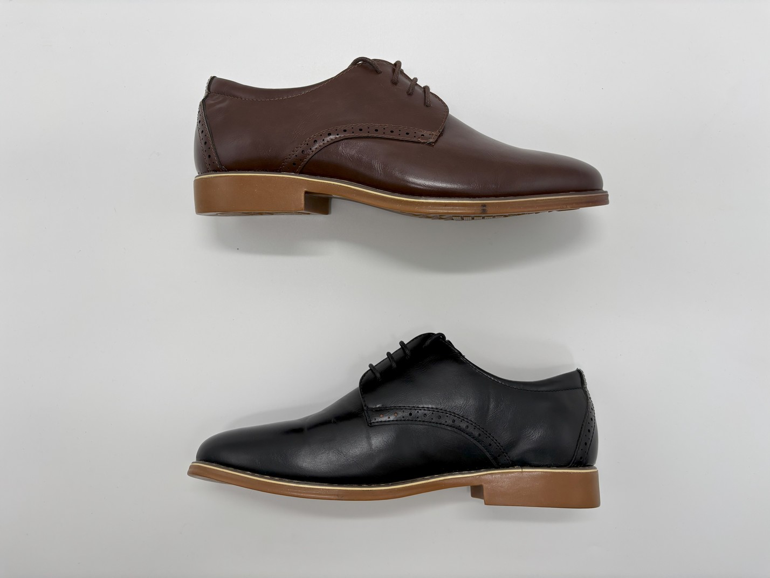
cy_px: 289
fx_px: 578
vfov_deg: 53.1
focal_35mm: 26
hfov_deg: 67.3
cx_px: 385
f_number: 1.6
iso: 32
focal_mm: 5.96
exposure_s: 1/100
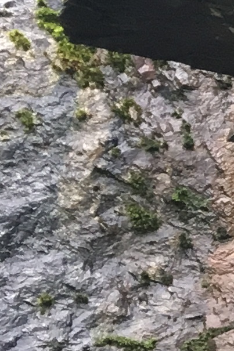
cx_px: 1041
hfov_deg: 5.6
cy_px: -14
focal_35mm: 201
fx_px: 1961
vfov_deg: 10.1
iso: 64
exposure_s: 1/33
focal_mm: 4.15
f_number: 2.2
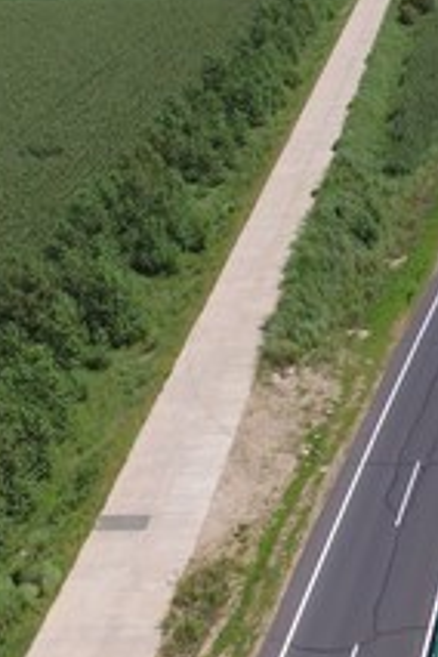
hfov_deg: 26.6
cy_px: 188
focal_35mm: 45
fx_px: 821
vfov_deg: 42.6
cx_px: 520
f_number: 2.8
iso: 100
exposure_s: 1/1475
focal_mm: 3.61
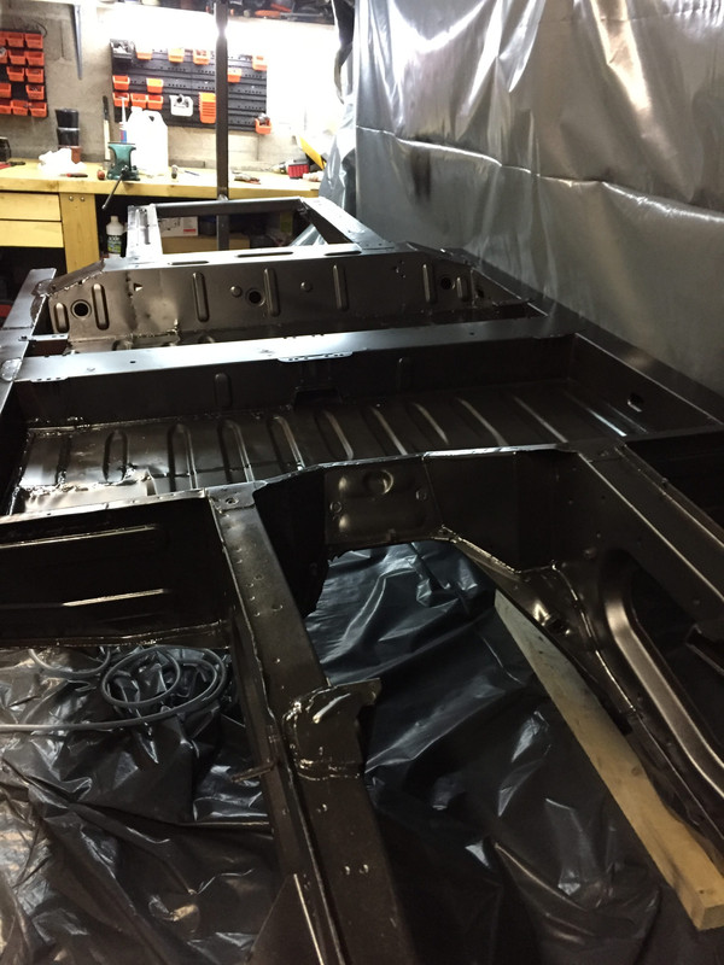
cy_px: 482
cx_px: 362
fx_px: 809
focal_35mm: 29
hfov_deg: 48.2
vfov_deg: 61.7
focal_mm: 4.15
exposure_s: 1/17
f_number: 2.2
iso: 250
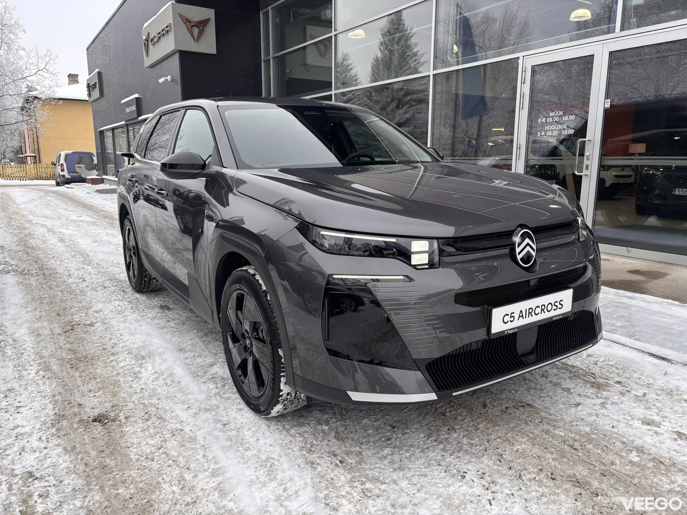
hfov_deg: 67.3
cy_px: 258
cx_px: 344
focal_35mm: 26
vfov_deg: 53.1
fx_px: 516
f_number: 1.6
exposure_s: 1/574
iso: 50
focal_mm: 5.96
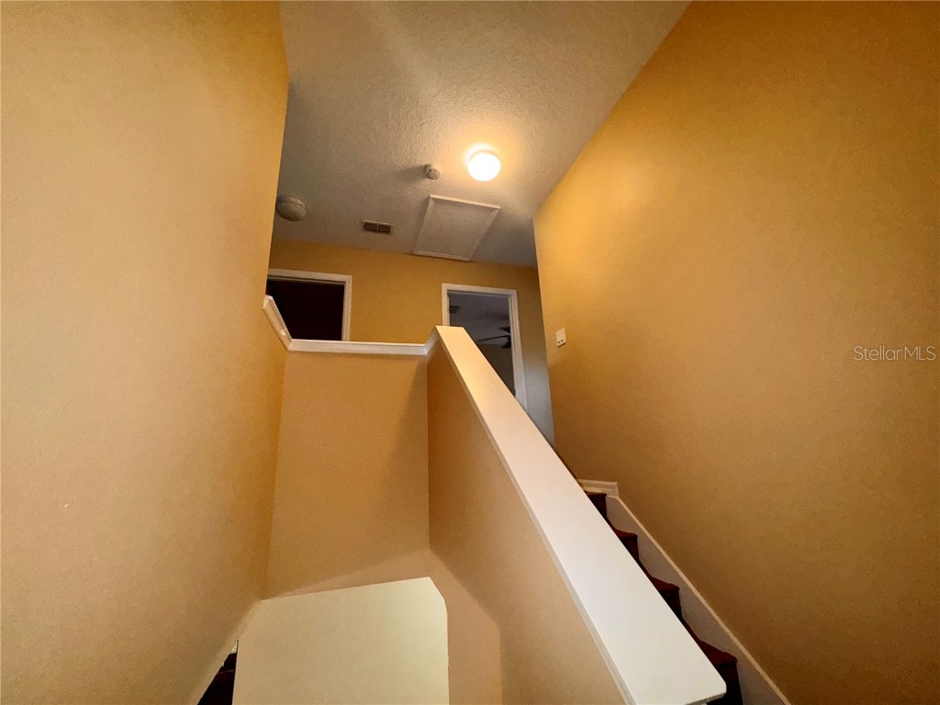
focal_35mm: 14
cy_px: 352
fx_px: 380
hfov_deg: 102.1
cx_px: 470
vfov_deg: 85.7
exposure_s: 1/60
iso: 200
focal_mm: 2.22
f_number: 2.2
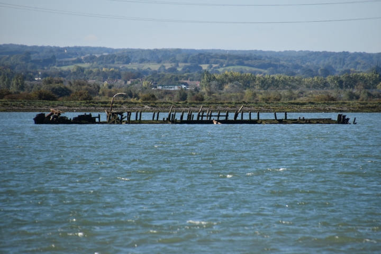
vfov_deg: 3.4
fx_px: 4286
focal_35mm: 405
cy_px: 127
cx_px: 190
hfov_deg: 5.1
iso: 200
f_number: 6.3
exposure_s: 1/640
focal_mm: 270
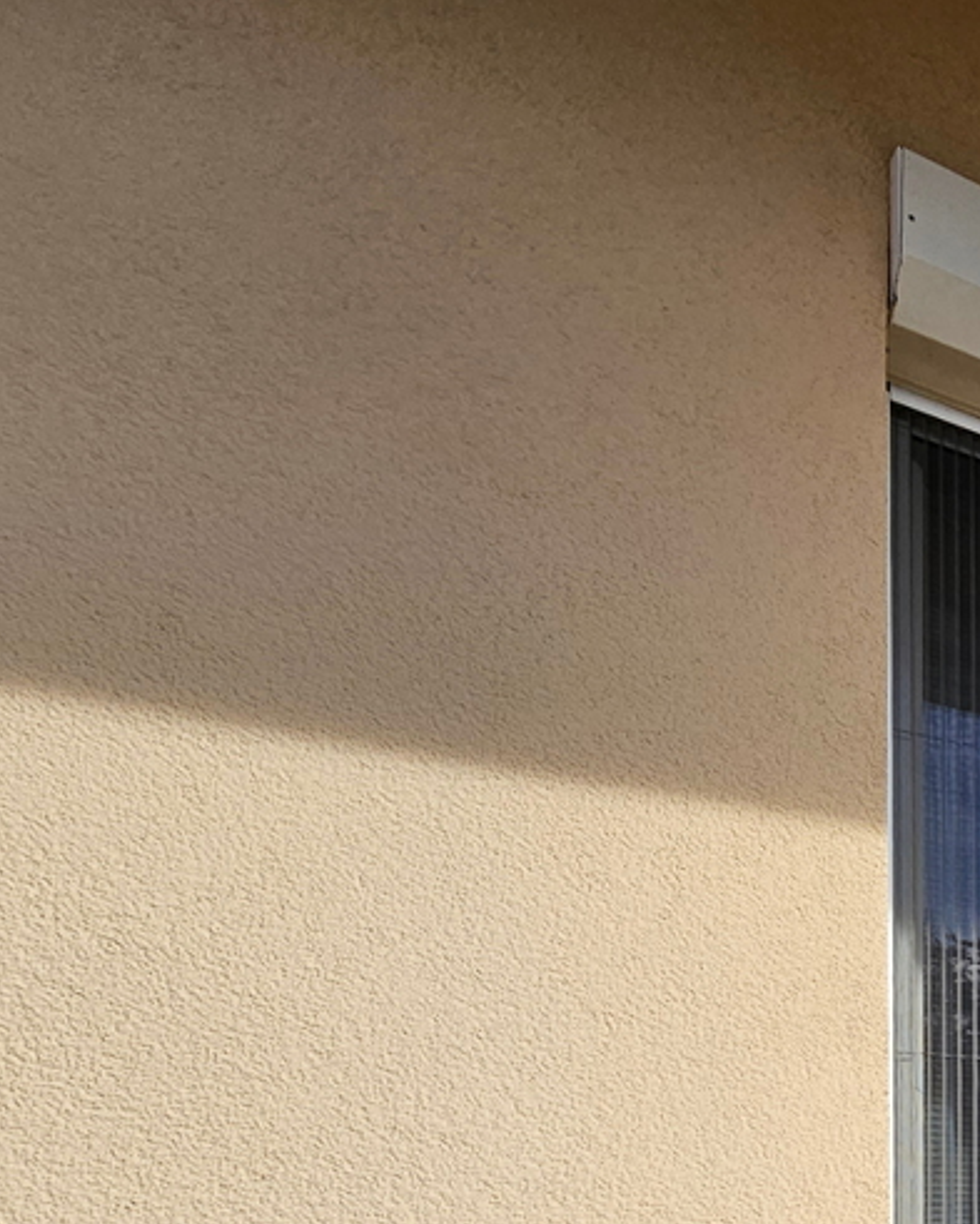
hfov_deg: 31.1
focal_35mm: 31
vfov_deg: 50.3
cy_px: 1117
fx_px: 1124
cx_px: 1386
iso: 50
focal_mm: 2.2
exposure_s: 1/1096
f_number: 2.2
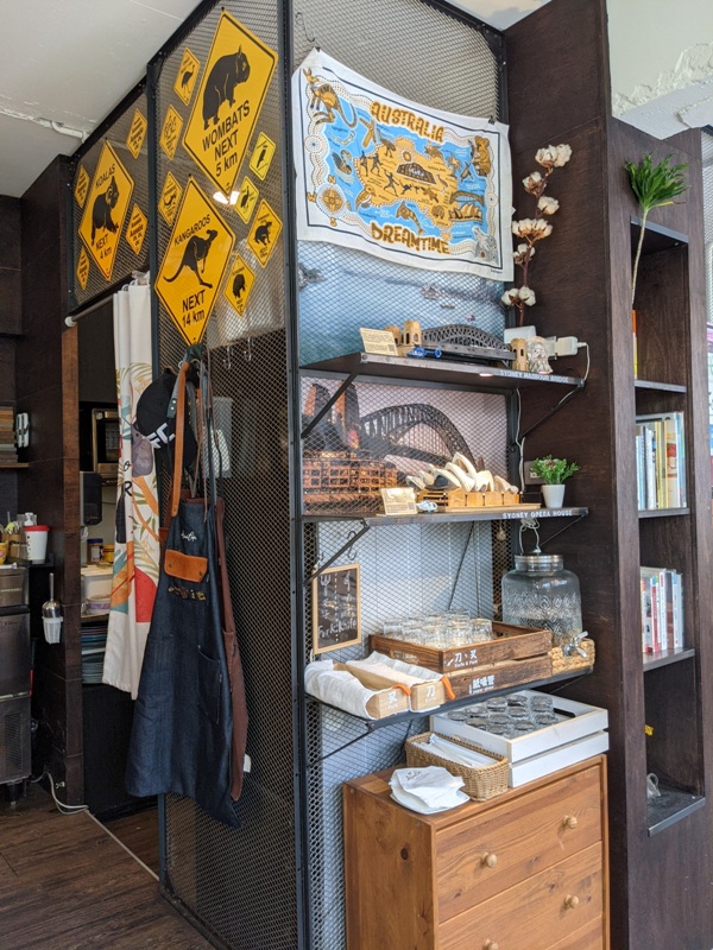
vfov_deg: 65.3
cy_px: 475
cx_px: 356
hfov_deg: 51.4
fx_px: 742
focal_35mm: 27
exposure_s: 1/39.5
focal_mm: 4.38
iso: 59
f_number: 1.73
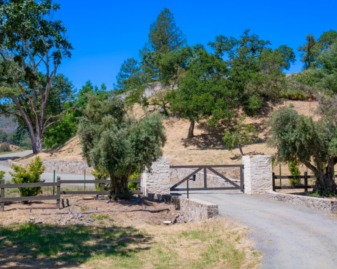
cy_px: 127
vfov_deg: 29.1
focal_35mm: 52
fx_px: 519
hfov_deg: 36.0
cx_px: 172
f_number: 8
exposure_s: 1/200
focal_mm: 43
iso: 100
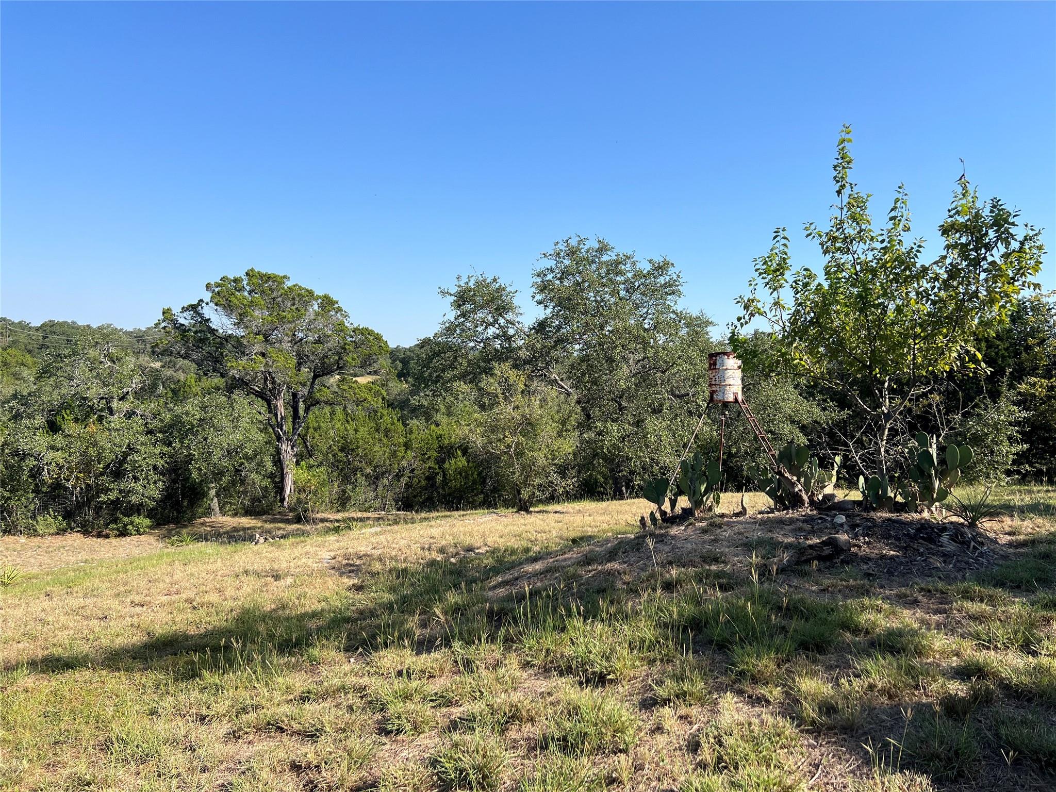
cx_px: 528
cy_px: 396
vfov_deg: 53.1
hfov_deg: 67.3
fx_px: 793
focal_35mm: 26
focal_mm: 5.7
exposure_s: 1/3077
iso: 50
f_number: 1.5
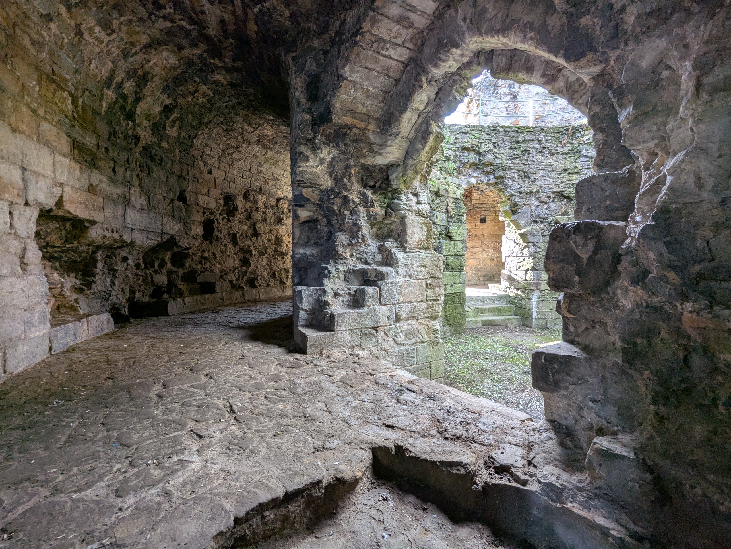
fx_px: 338
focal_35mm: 16
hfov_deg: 94.5
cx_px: 366
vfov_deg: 78.1
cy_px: 274
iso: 61
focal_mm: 2.35
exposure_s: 1/50
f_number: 2.2
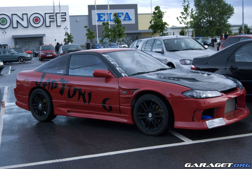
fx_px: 399
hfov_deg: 35.0
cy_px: 84
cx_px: 126
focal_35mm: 57
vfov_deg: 23.8
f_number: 4.8
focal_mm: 38
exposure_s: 1/250
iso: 800
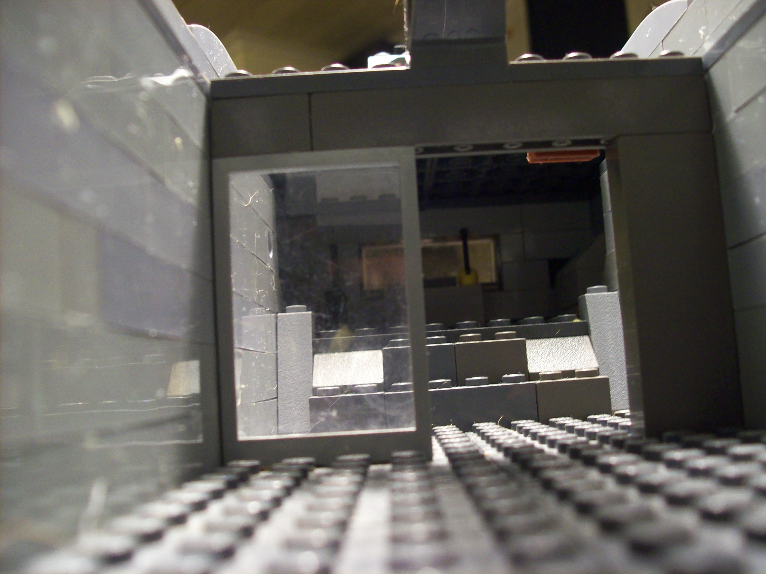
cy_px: 287
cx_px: 383
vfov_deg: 39.6
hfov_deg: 51.4
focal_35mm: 36
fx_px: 796
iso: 160
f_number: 2.7
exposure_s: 1/11.4
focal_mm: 6
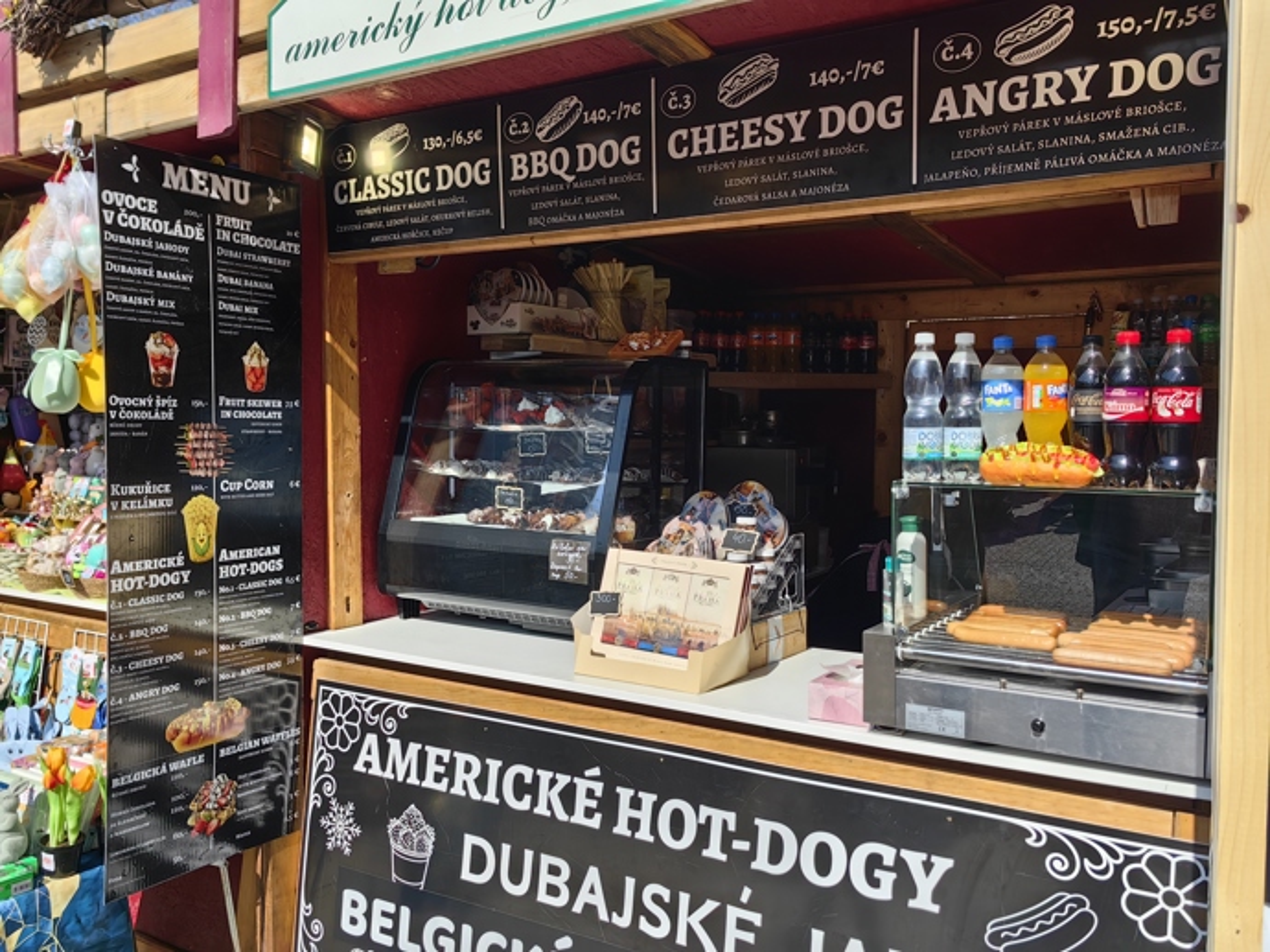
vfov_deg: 46.8
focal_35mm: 30
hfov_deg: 60.0
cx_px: 635
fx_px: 1100
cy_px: 476
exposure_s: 1/4255
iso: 50
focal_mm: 5.75
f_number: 2
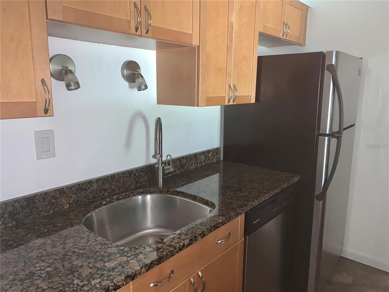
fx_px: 292
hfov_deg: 67.3
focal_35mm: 26
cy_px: 146
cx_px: 194
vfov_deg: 53.1
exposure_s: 1/17
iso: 100
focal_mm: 4.25
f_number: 1.8
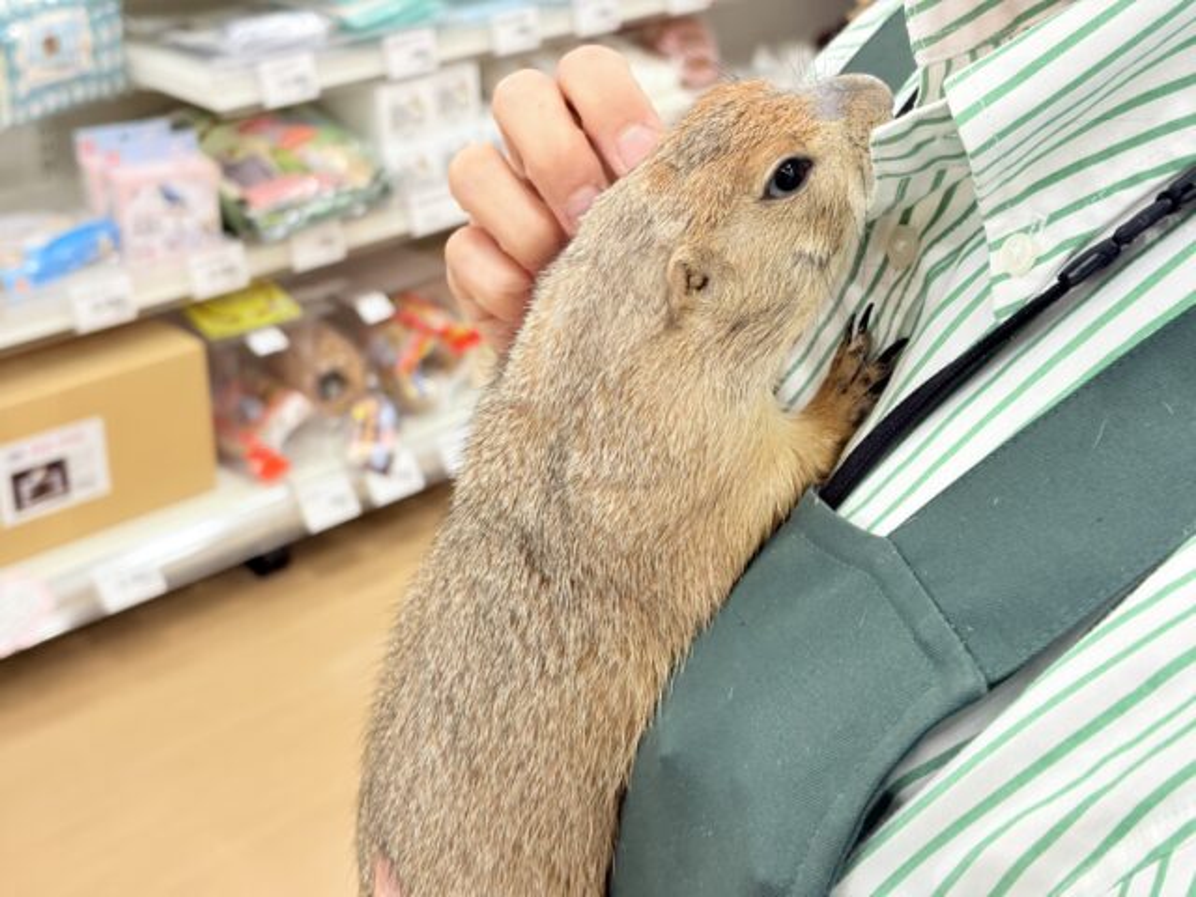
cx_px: 598
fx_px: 1797
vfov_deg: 28.0
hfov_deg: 36.8
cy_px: 448
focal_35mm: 52
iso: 100
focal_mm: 5.96
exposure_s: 1/50
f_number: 1.6
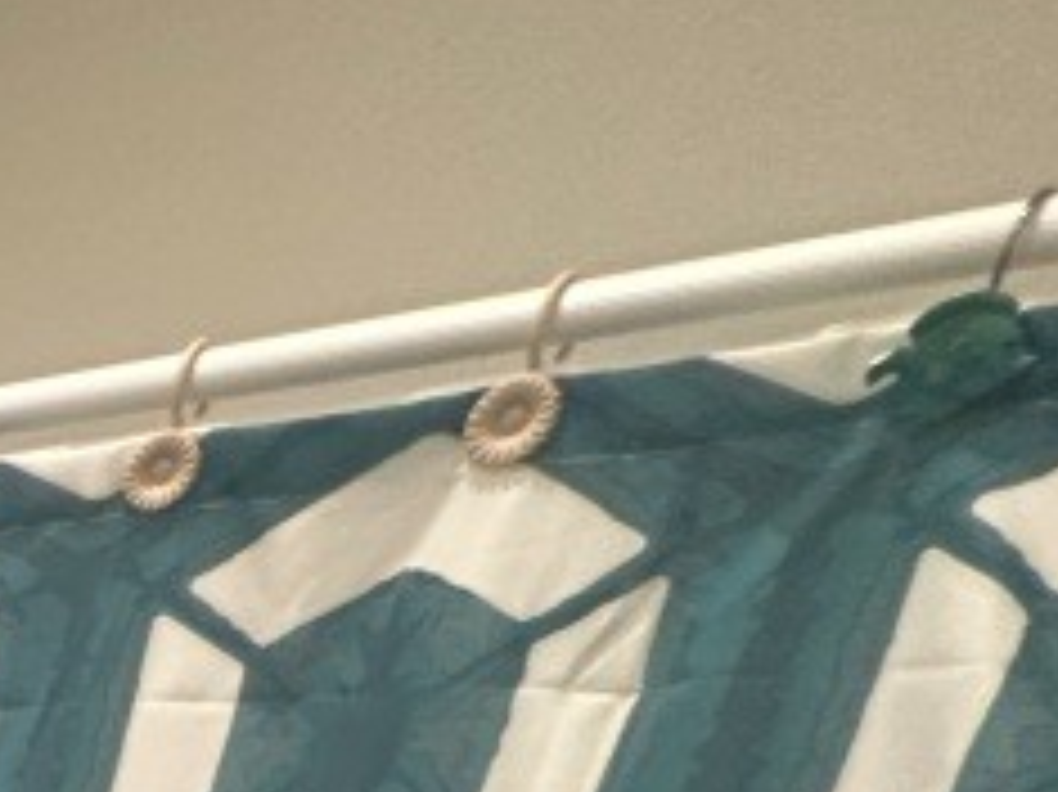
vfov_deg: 16.5
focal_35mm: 61
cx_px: -1130
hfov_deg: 18.3
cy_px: 1683
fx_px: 1863
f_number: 2.2
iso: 200
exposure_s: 1/60
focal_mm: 2.22
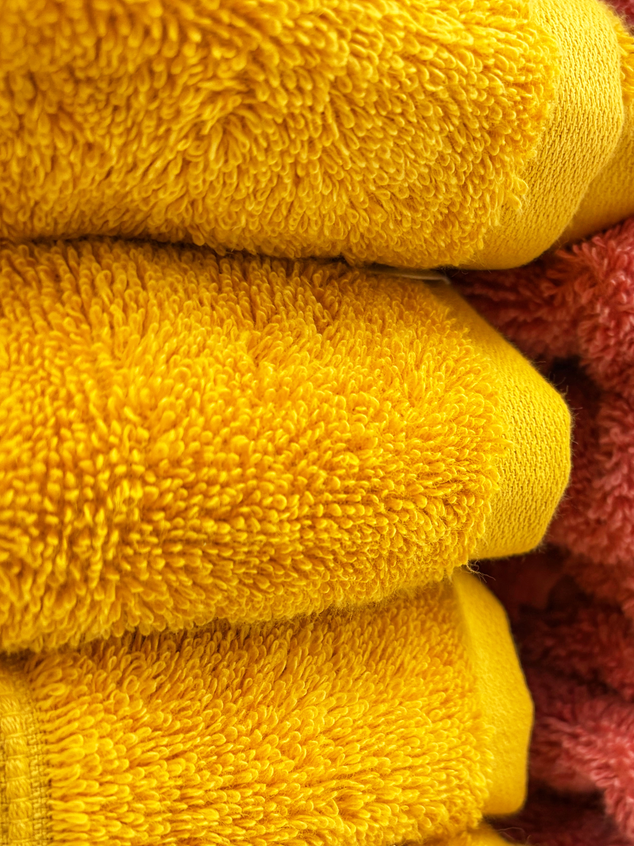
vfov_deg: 43.6
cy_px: 517
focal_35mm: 43
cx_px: 509
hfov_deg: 32.6
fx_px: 1050
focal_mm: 5.96
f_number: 1.6
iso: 125
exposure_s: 1/60
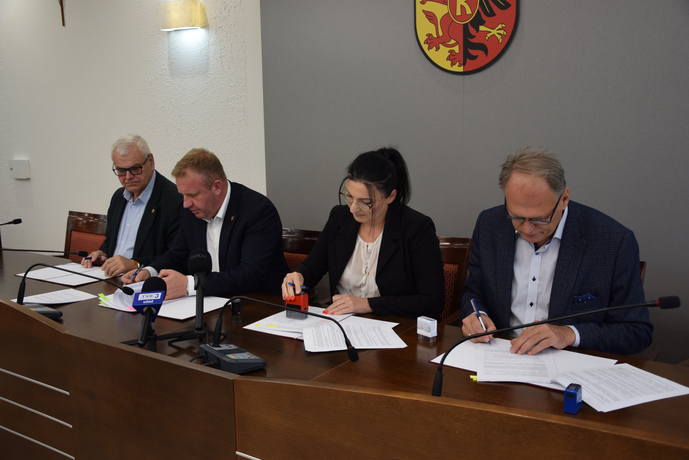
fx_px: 689
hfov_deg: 53.1
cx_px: 344
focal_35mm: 36
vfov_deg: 36.9
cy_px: 230
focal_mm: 24
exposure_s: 1/60
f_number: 4
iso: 450
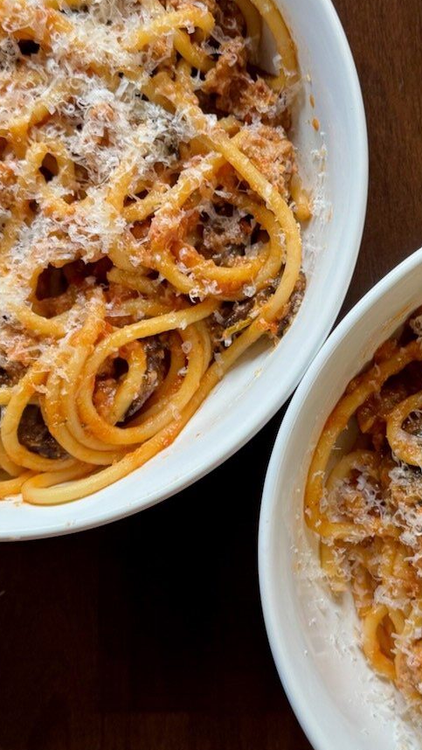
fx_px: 775
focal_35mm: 39
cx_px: 294
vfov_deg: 51.6
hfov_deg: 30.1
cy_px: 358
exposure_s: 1/60
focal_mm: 6.76
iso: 160
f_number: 1.78
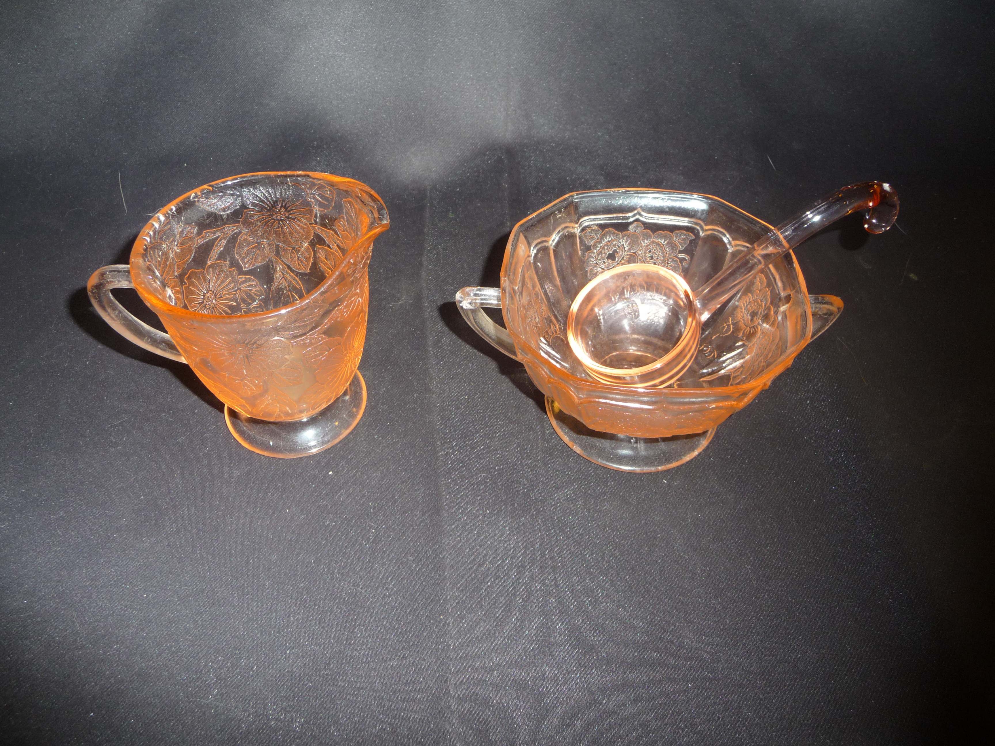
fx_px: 805
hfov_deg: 63.4
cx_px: 498
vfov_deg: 49.7
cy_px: 373
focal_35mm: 28
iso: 100
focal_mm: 4.7
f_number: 3.3
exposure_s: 1/30
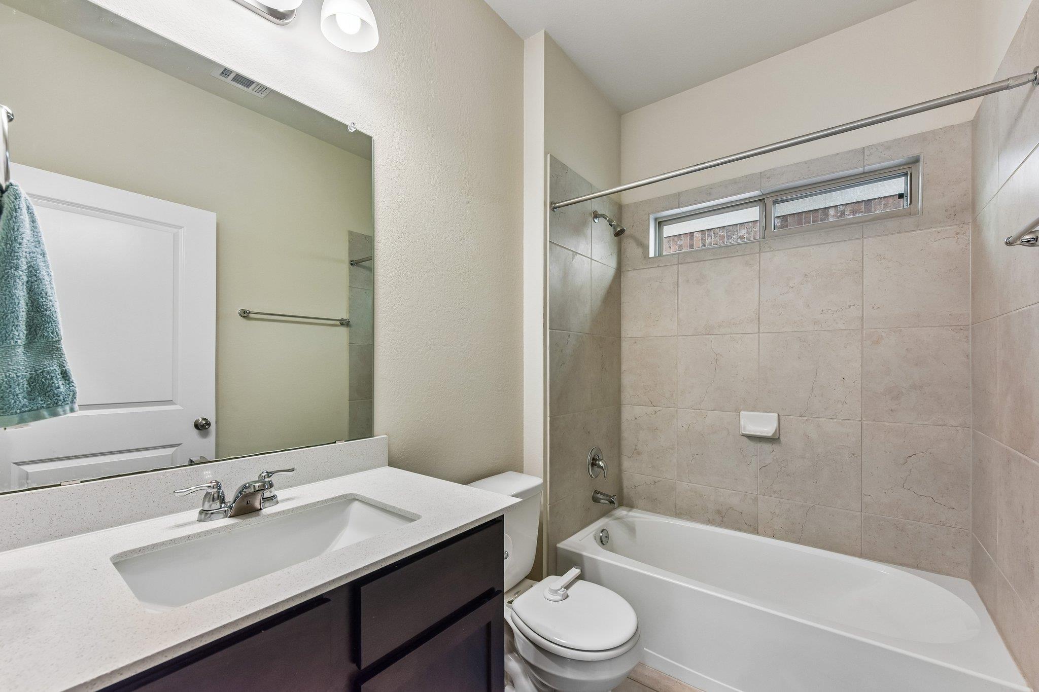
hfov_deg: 104.3
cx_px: 520
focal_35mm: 14
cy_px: 346
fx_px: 404
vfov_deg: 81.2
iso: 360
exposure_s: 1/15
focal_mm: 14
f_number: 8
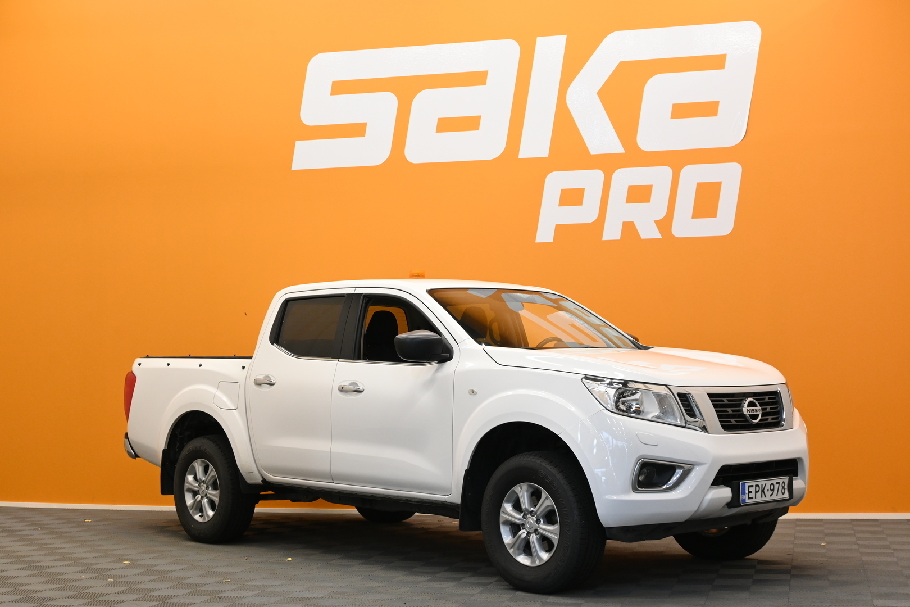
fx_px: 1289
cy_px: 304
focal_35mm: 51
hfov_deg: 38.9
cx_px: 455
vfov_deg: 26.5
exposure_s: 1/50
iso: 900
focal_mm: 34
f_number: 6.3
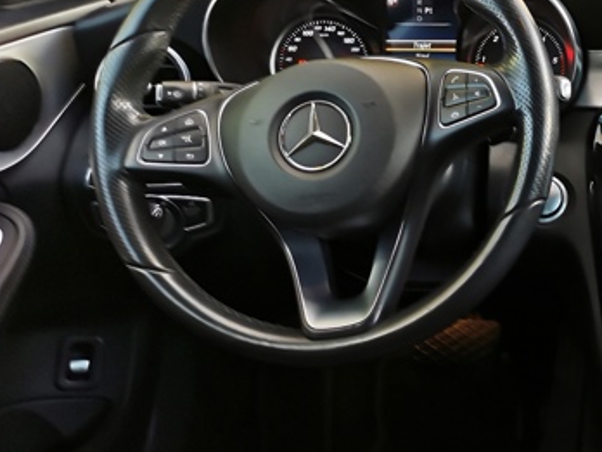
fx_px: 1078
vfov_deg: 23.6
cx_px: 668
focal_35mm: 62
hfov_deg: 28.3
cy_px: 163
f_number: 1.8
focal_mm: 5.58
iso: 100
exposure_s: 1/100
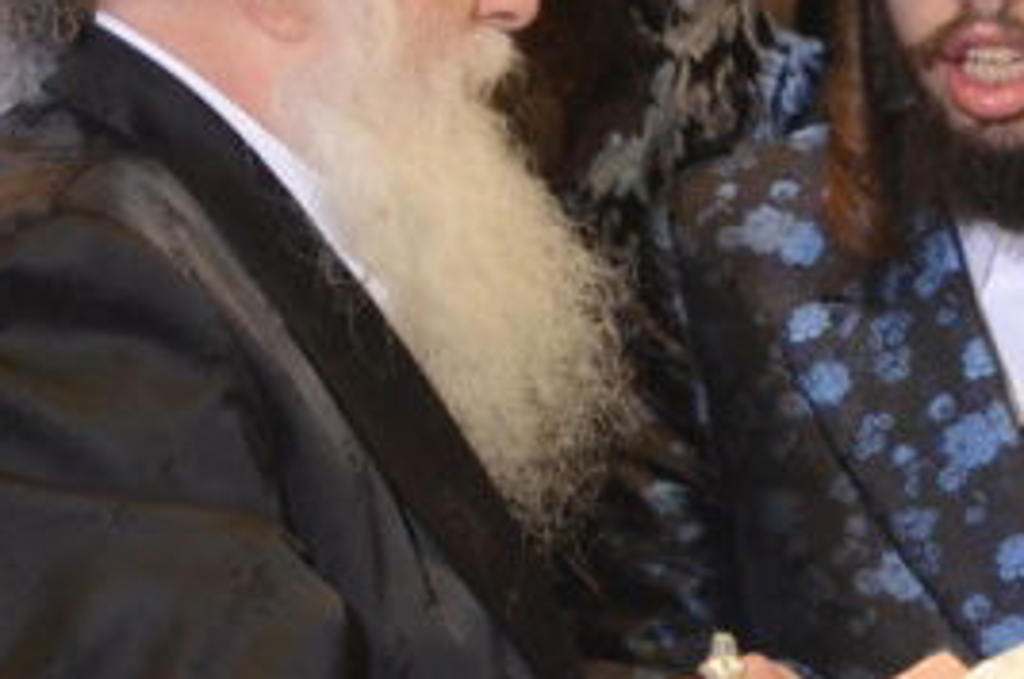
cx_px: 997
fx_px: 25296
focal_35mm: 891
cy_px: 207
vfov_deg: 1.5
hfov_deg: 2.3
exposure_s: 1/125
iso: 1250
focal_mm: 155
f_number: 5
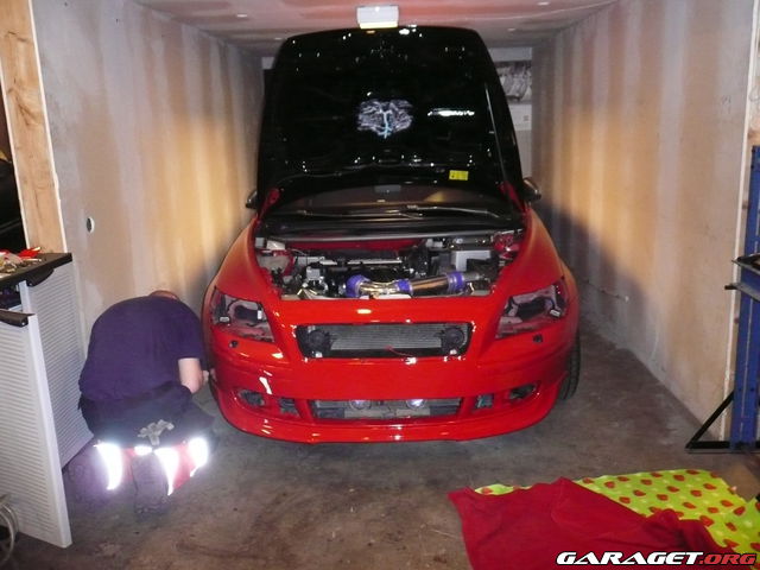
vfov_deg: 49.7
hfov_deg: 63.4
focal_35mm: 28
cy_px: 285
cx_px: 380
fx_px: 615
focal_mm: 4.6
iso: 640
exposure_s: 1/30
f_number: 3.3
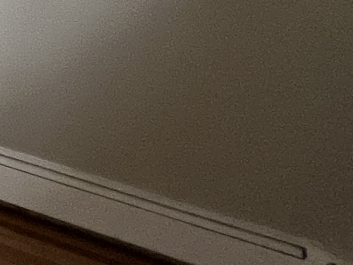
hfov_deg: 12.0
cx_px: -673
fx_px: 816
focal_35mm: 80
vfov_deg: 16.9
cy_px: -117
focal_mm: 1.57
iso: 400
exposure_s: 1/60
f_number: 1.8
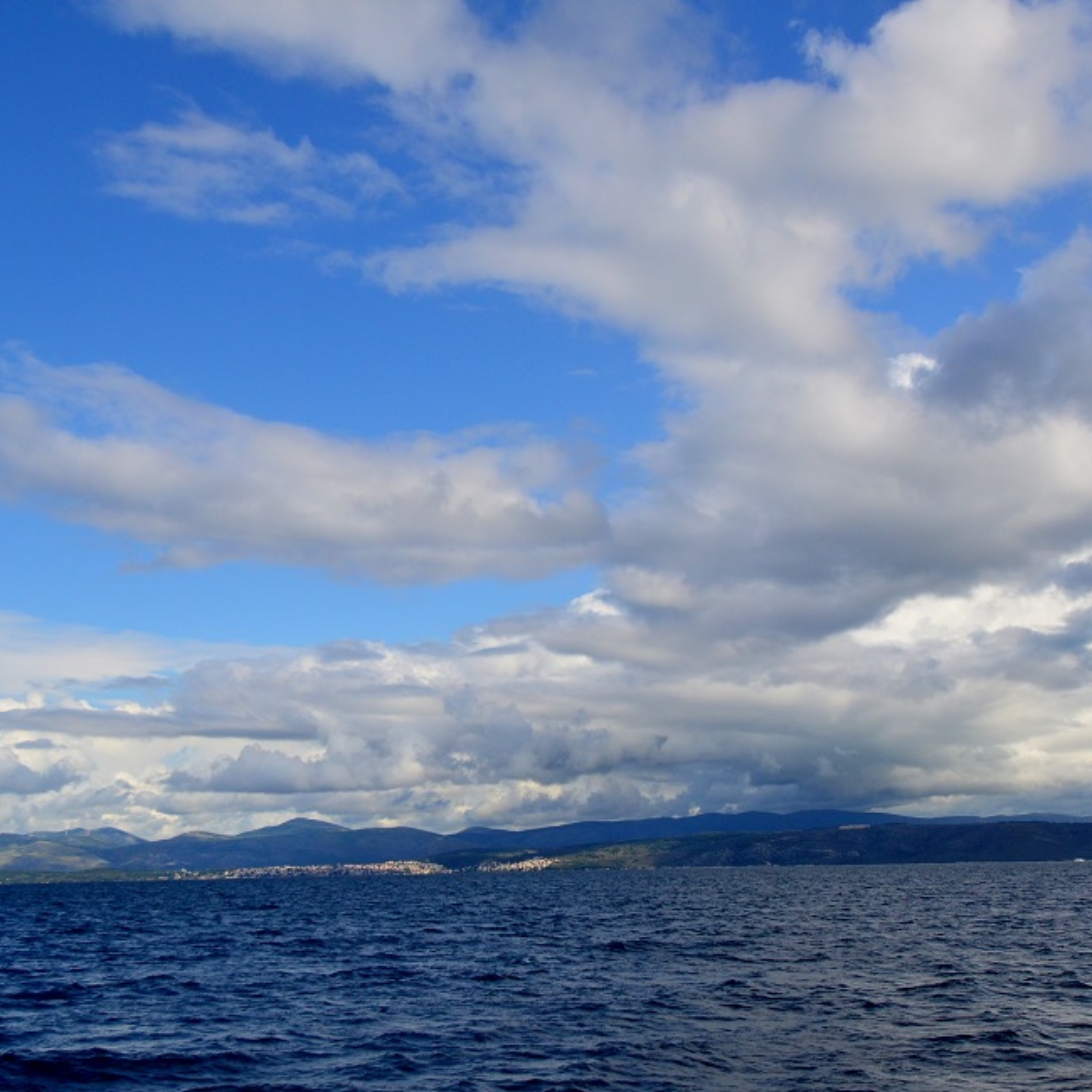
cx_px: 499
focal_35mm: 47
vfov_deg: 36.1
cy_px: 554
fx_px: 1677
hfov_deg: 36.0
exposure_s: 1/2500
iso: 400
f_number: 5.6
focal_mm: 24
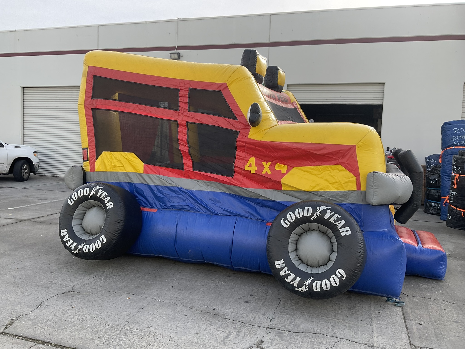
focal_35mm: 29
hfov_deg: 61.7
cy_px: 174
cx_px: 232
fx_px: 390
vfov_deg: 48.2
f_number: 1.8
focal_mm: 3
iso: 16
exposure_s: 1/540
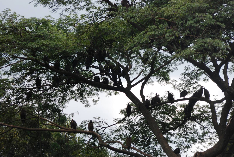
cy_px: 78
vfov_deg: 6.8
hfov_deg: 10.1
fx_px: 1318
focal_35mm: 202
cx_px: 117
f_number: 5.6
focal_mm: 135
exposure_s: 1/500
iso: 160
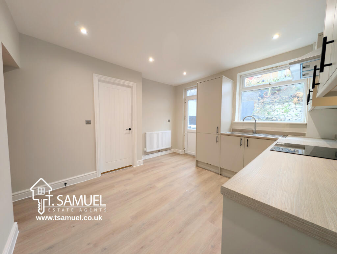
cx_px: 168
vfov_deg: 94.6
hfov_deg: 110.5
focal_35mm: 12
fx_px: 117
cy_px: 127
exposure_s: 1/33.3
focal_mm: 2.23
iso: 42
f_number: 1.95
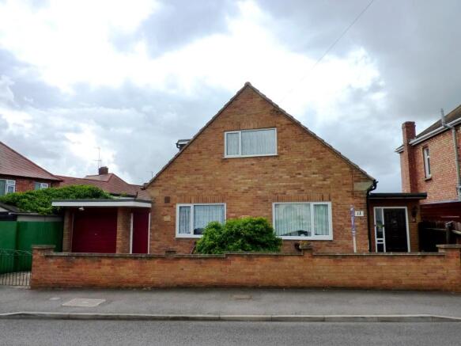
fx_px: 346
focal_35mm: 26
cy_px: 173
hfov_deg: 67.3
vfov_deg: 53.0
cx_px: 230
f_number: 5
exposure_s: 1/500
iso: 125
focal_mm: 4.1
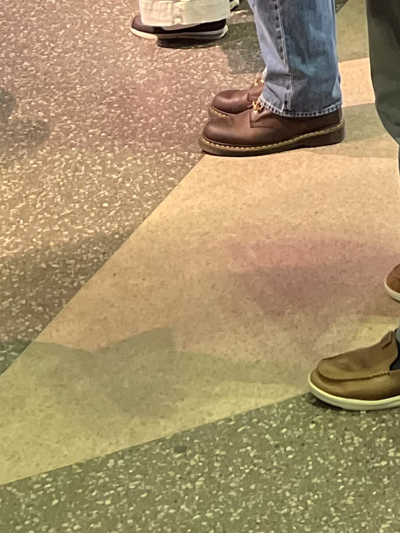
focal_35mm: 110
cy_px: -577
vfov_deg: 14.4
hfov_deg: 12.4
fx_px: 1694
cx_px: 699
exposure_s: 1/59
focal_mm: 5.7
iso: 400
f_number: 1.5
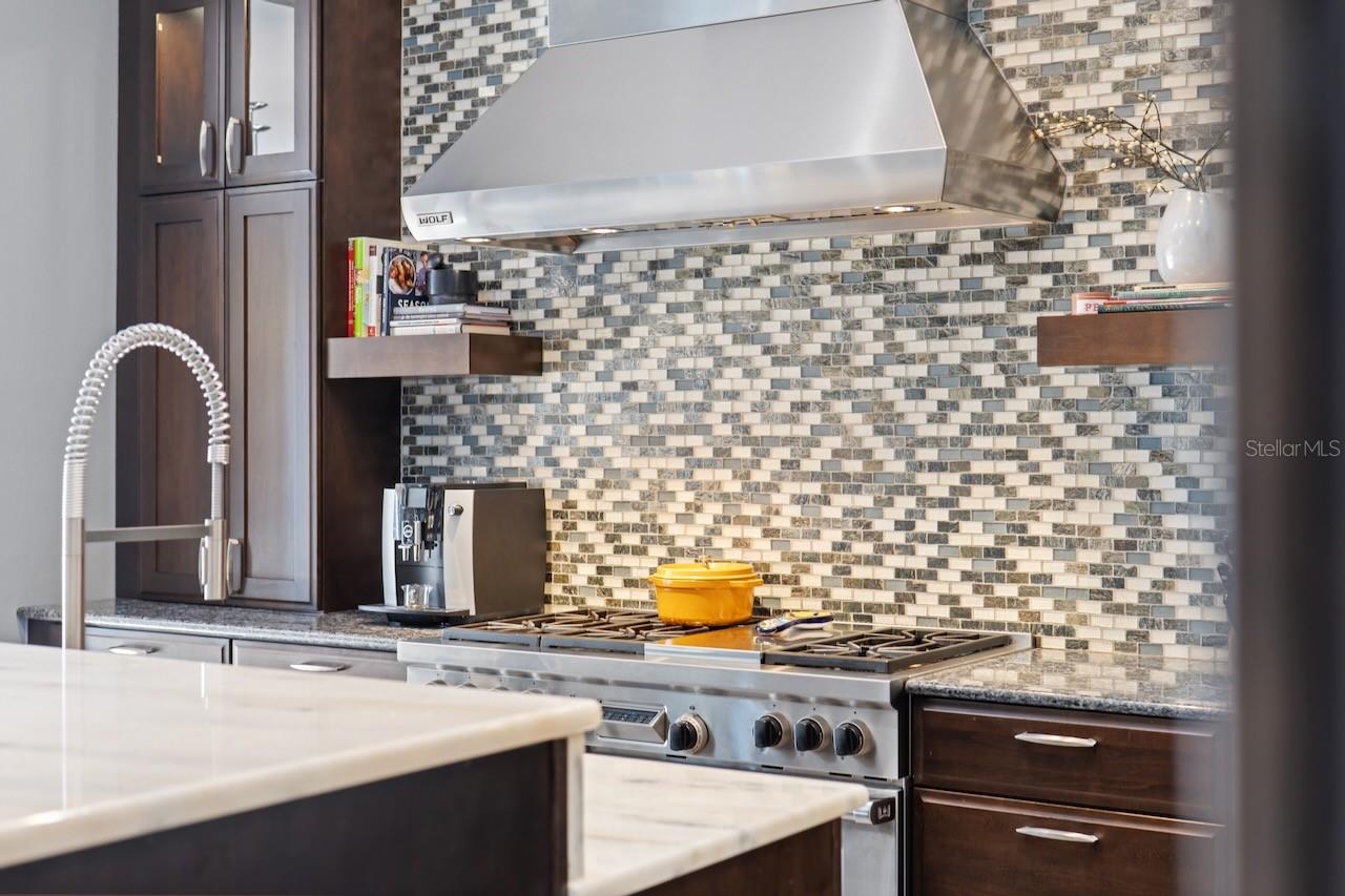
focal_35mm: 50
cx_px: 672
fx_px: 1868
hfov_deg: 39.6
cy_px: 448
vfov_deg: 27.0
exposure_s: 1/4
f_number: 4
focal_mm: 50
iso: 400
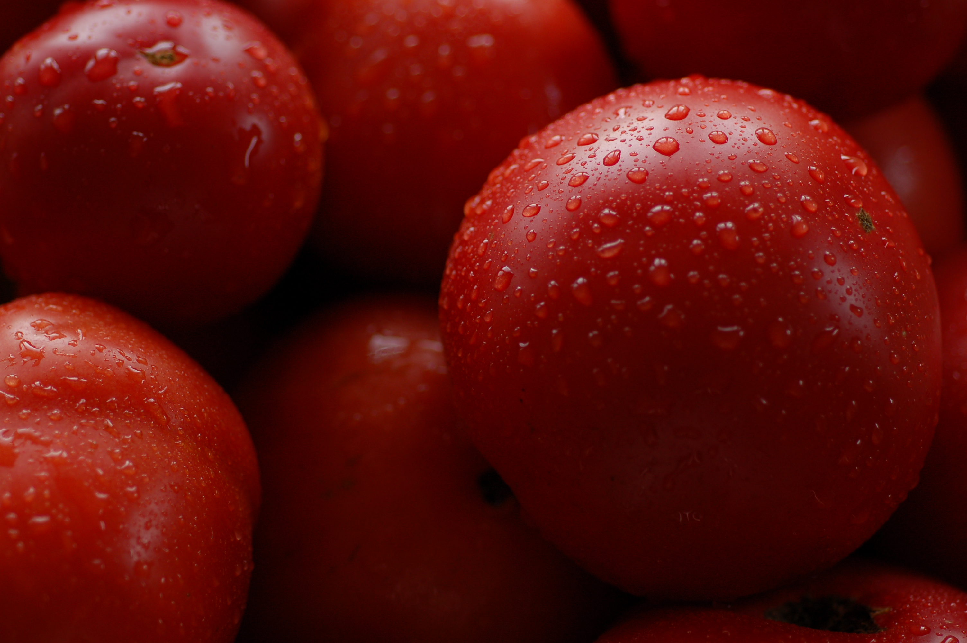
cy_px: 322
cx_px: 484
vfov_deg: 15.2
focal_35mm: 90
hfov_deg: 22.6
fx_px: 2415
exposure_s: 1/100
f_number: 3.3
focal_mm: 60
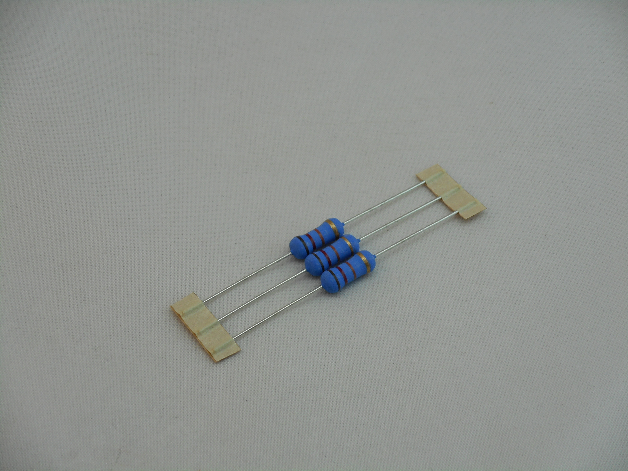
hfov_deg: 19.3
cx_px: 314
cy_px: 236
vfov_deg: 14.5
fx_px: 1850
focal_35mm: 102
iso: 110
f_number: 5.8
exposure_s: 1/60
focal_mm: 18.2
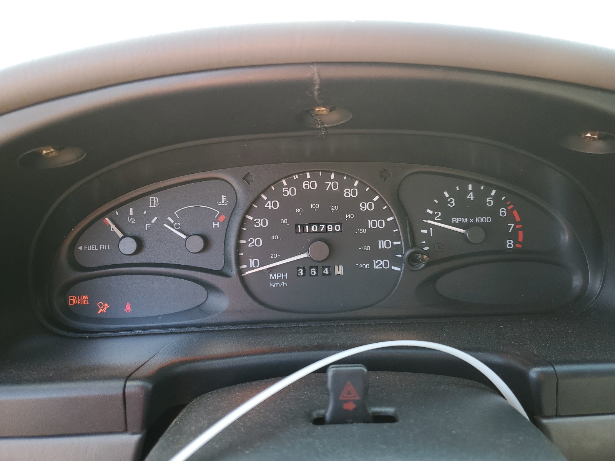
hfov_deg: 67.3
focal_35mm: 26
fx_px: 462
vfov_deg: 53.1
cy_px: 230
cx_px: 308
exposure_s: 1/60.2
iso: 51
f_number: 1.5
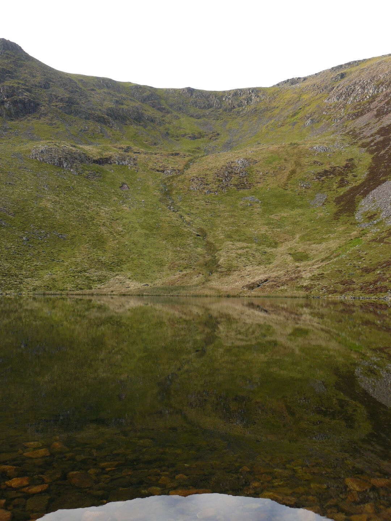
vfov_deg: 51.4
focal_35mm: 36
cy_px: 260
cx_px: 196
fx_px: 542
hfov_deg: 39.7
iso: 100
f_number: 3.2
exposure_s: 1/100
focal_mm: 6
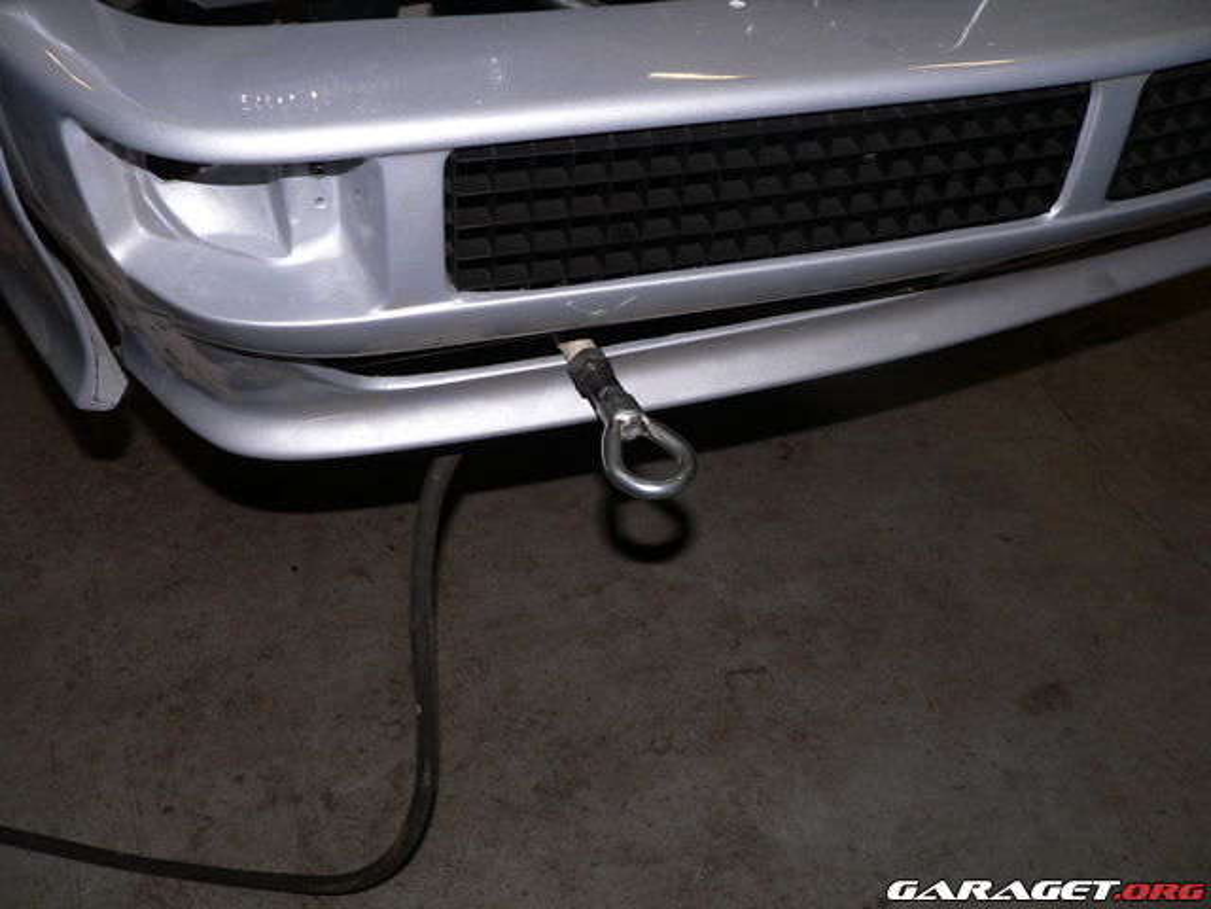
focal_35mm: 38
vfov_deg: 37.7
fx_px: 1329
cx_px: 606
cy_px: 454
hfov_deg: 49.0
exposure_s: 1/60
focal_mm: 6.3
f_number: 2.8
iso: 100
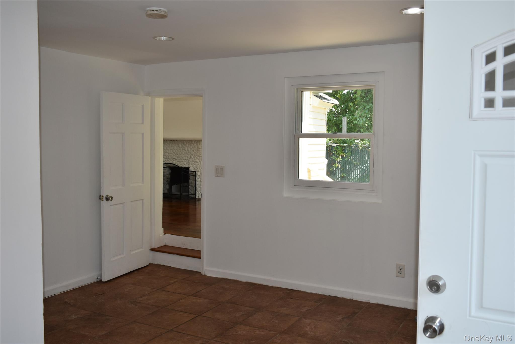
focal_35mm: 36
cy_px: 172
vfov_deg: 36.9
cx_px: 258
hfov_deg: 53.1
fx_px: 515
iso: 250
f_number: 5
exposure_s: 1/200
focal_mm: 24
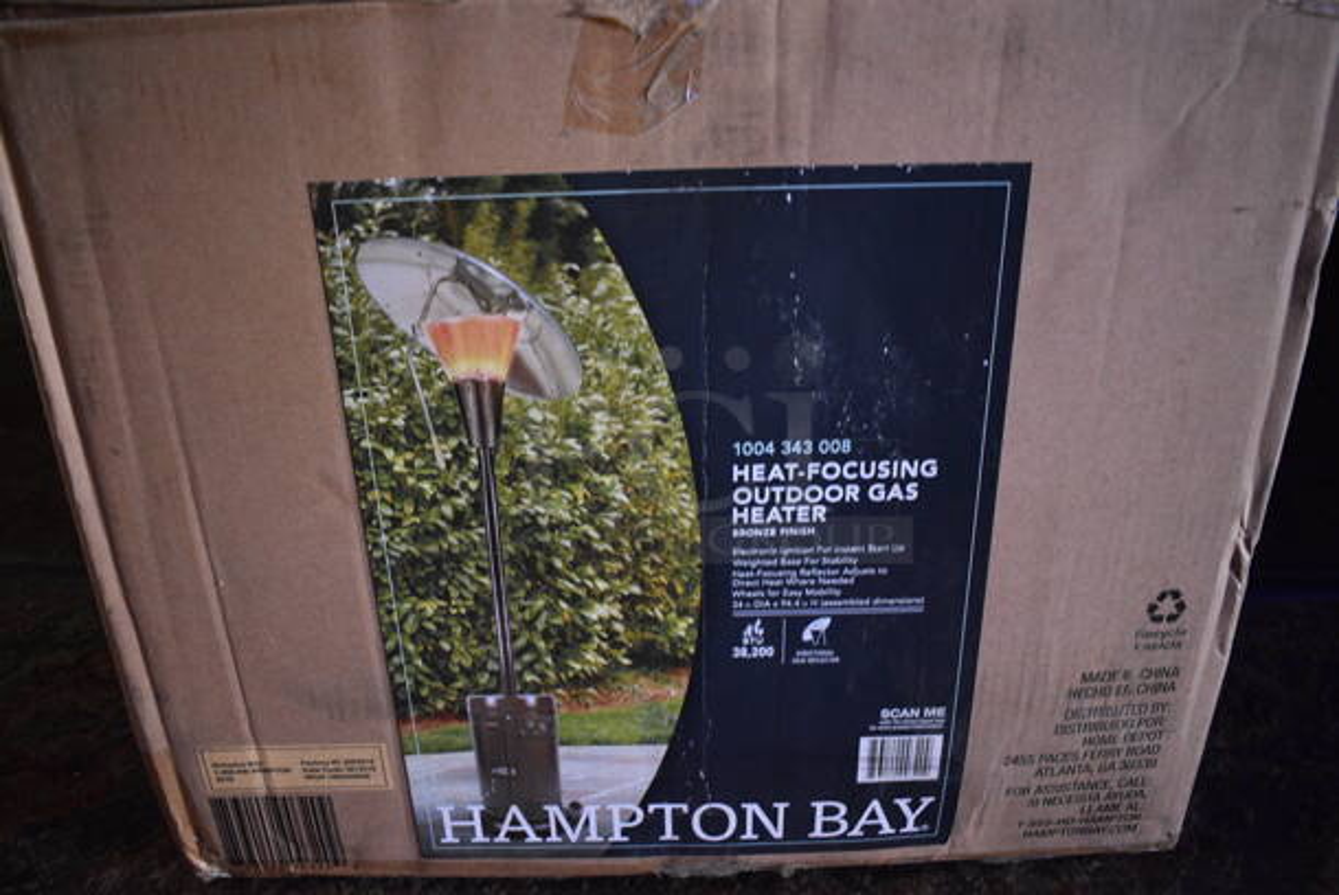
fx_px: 1117
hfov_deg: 61.9
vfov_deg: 43.7
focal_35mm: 30
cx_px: 670
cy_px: 448
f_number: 3.5
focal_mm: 20
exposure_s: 1/30
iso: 2200
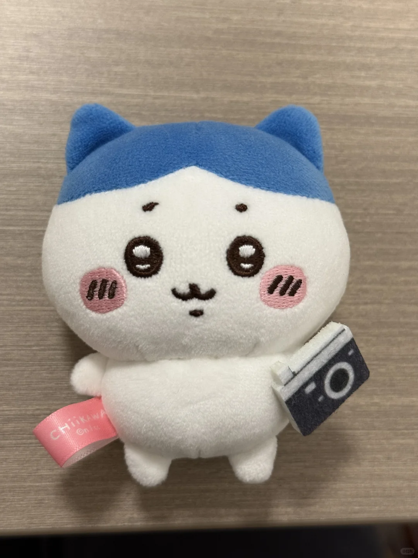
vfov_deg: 39.7
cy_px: 279
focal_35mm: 48
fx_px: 773
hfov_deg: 30.3
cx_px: 209
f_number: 1.78
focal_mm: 6.76
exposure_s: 1/50
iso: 125
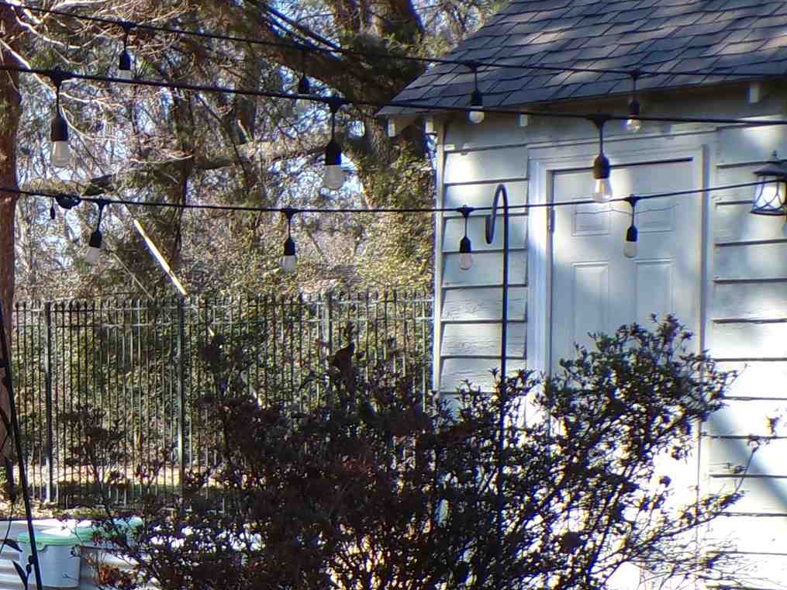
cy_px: 522
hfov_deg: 17.1
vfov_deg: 13.1
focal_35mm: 112
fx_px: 2546
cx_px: -43
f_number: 3.3
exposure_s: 1/250
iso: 100
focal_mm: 6.6
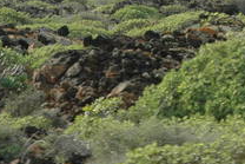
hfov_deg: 5.7
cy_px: -74
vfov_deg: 3.8
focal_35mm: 363
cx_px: 186
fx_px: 2472
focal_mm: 70
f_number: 10
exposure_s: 1/400
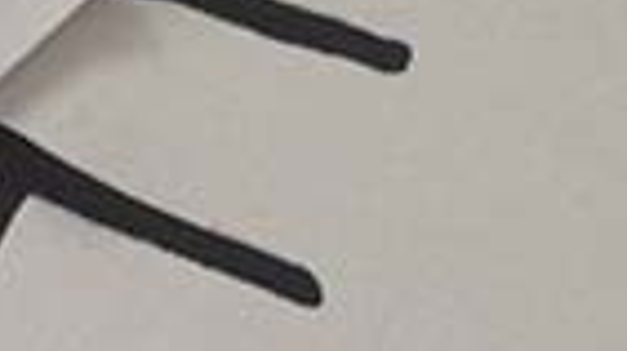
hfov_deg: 8.6
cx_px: -356
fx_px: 4036
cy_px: -67
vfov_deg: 5.0
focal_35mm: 243
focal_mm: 4.28
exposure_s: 1/15
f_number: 2.4
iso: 64
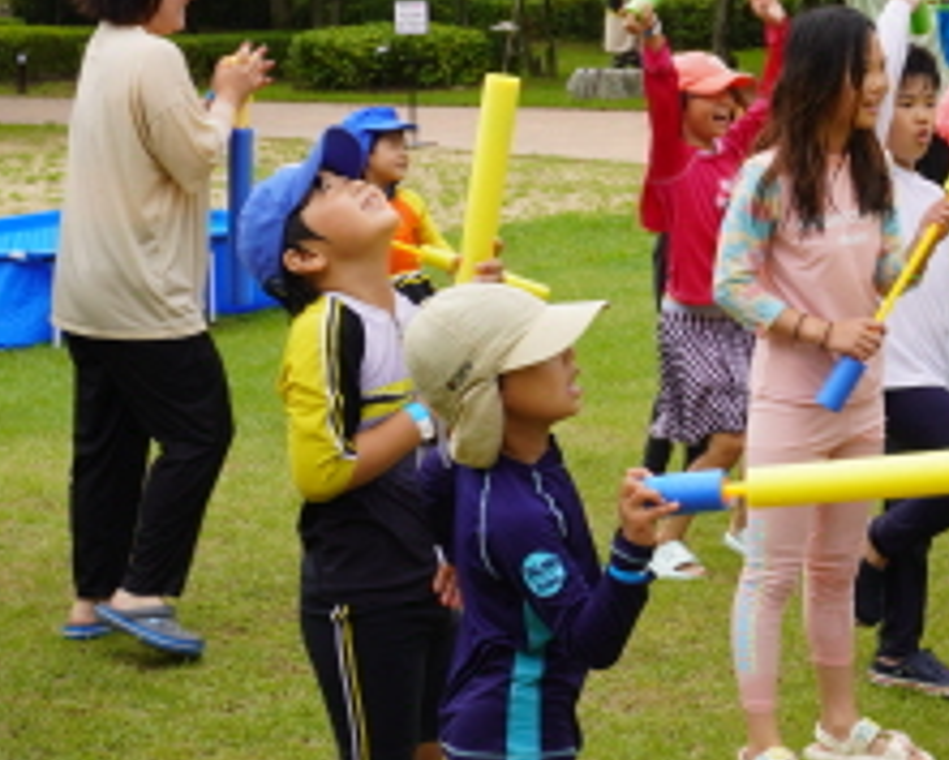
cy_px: 17
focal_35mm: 107
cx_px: 1005
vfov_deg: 14.2
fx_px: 3007
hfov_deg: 17.4
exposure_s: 1/125
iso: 100
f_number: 9
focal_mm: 28
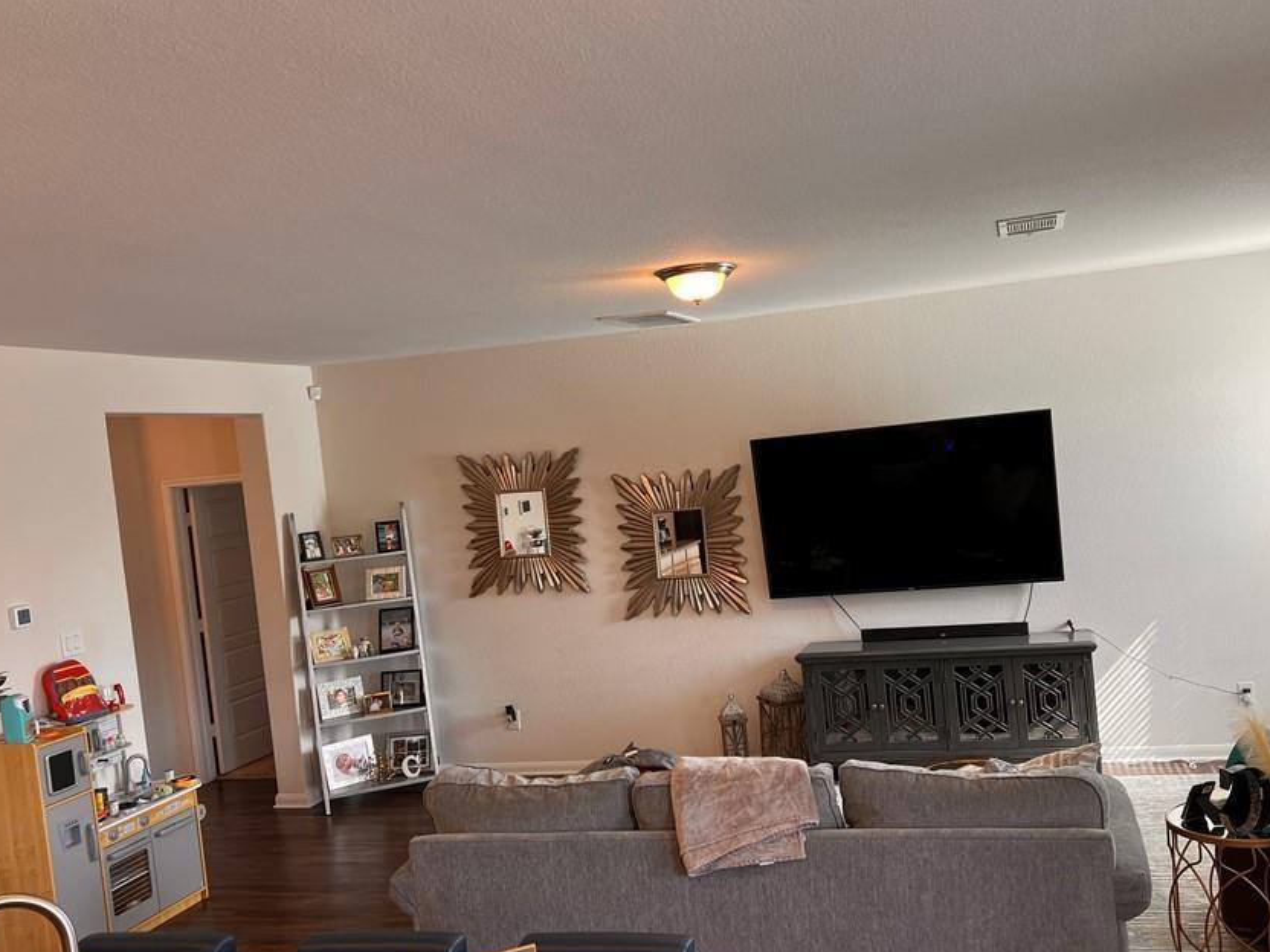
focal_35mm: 32
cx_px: 737
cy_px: 500
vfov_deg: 44.1
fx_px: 1174
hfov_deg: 56.5
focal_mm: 5.7
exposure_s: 1/120
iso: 50
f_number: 1.5
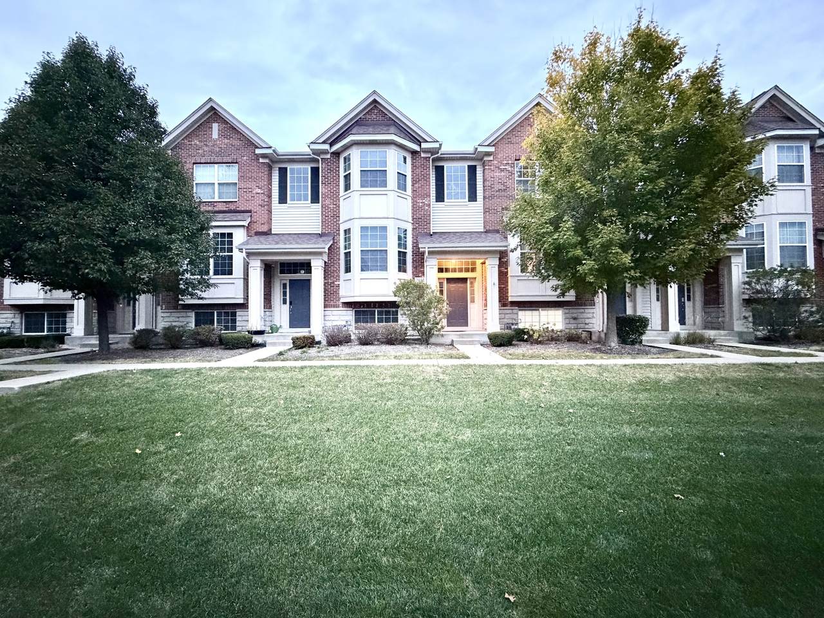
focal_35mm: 14
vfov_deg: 85.7
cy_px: 309
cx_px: 412
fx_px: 333
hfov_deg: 102.1
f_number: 2.2
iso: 1250
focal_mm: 2.22
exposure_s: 1/40
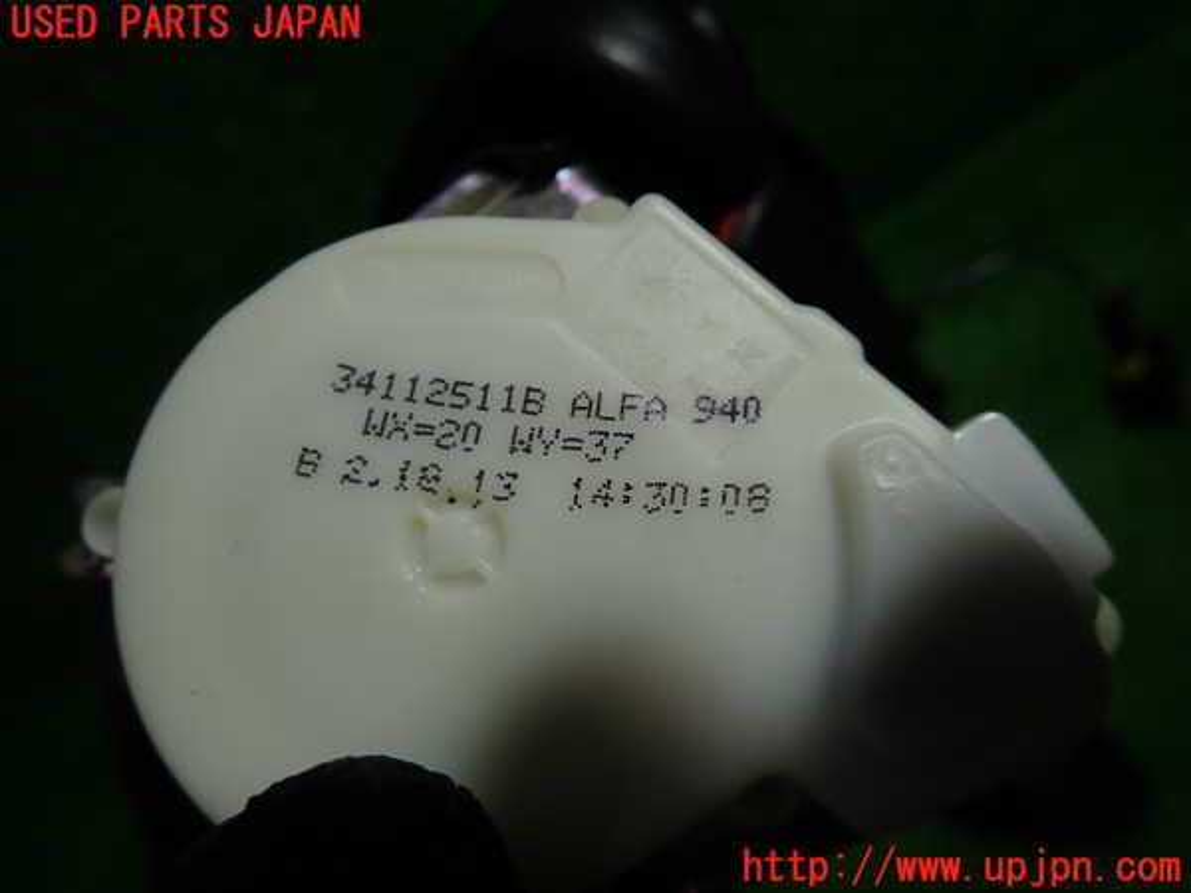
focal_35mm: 25
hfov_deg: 69.4
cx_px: 596
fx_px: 860
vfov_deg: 54.9
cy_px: 446
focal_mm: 4.5
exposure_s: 1/80
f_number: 2
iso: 100
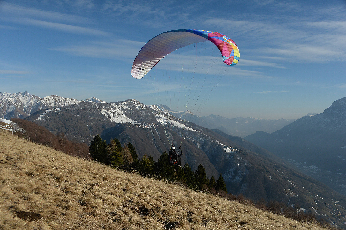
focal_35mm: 32
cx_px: 173
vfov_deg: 41.1
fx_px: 307
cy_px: 115
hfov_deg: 58.7
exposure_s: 1/3200
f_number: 8
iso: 800
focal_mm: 32
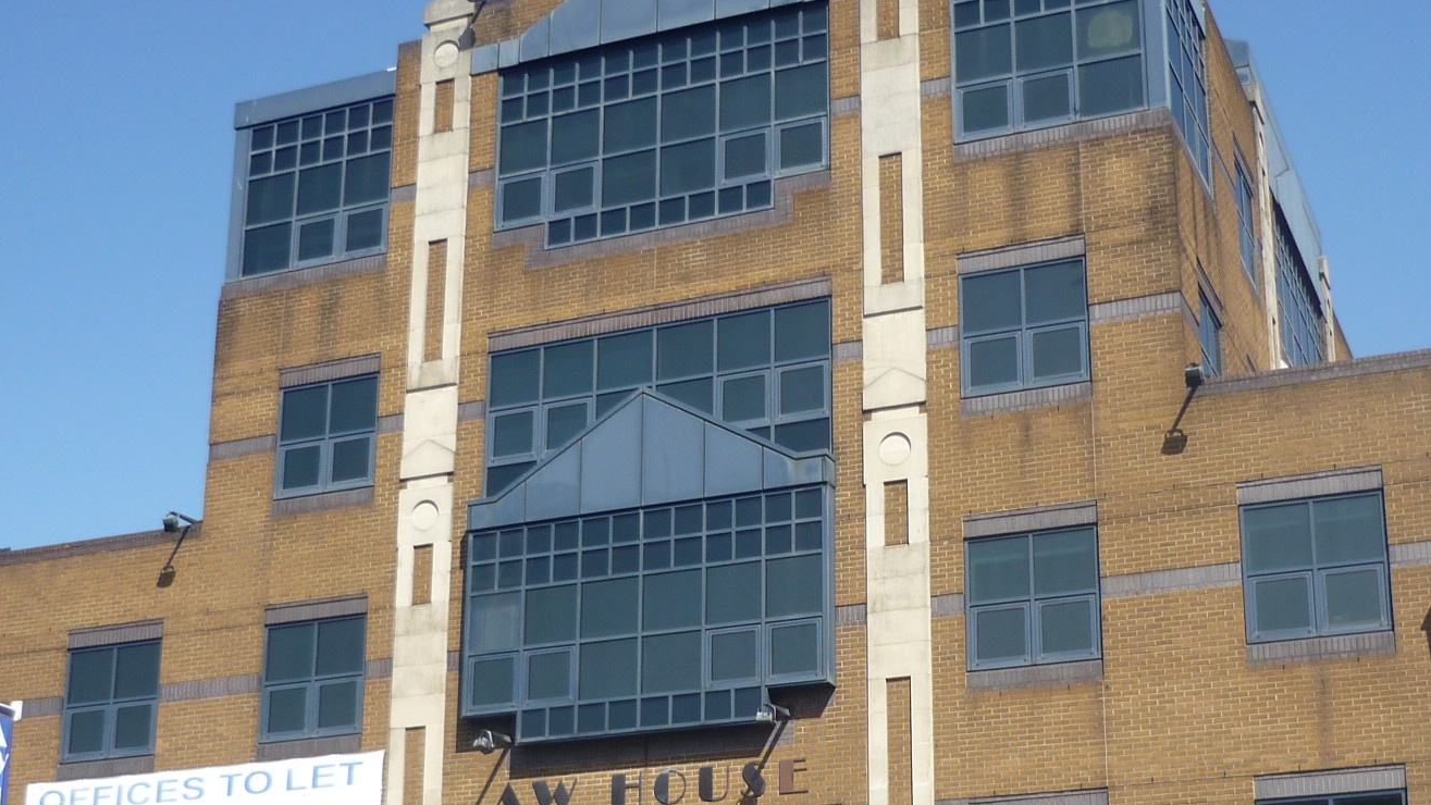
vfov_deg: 21.2
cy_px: 629
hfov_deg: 37.1
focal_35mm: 56
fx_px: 2125
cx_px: 832
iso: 100
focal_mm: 5.5
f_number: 8
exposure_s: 1/125
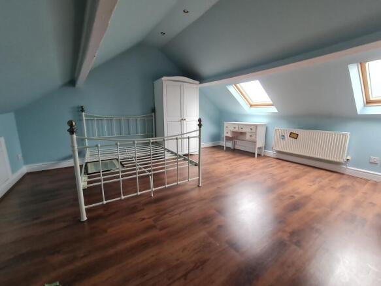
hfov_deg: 106.2
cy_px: 143
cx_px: 190
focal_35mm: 13
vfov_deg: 89.9
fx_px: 143
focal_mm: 2.2
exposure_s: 1/50
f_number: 2.2
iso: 125
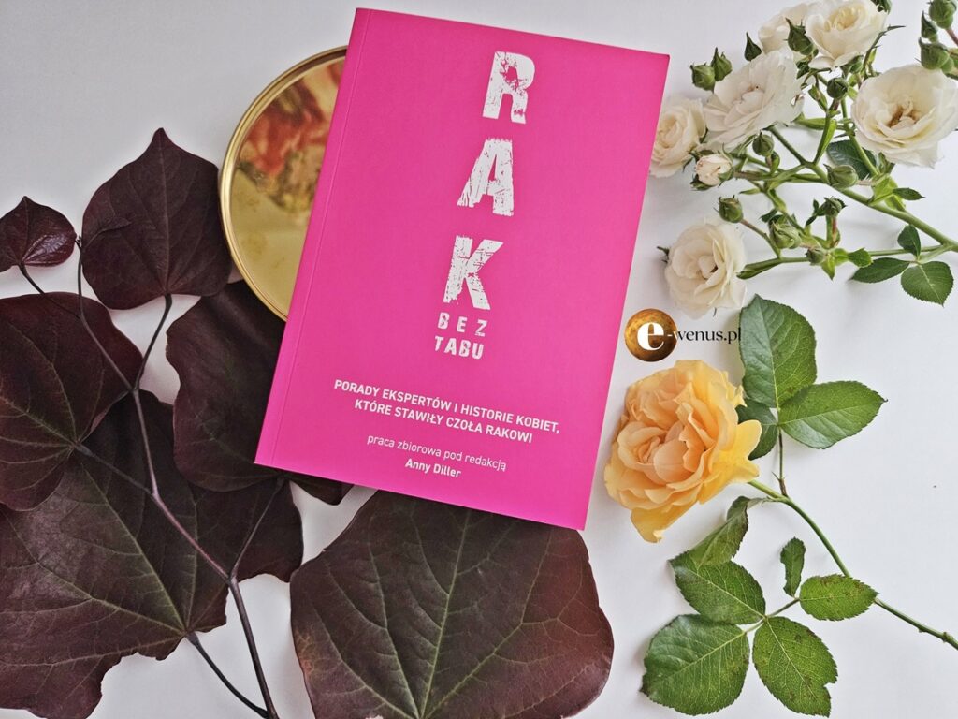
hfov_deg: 73.9
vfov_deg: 58.9
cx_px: 479
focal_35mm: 23
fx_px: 637
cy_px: 360
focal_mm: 5.4
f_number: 1.8
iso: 640
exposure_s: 1/50
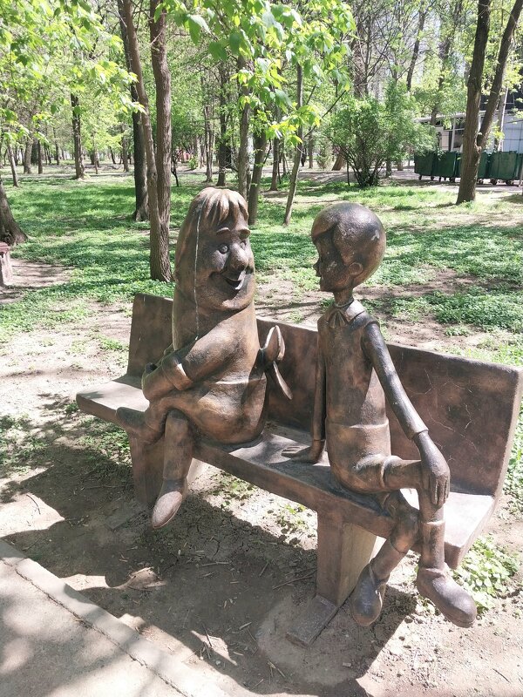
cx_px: 262
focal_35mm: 26
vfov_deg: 67.3
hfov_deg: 53.1
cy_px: 348
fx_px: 524
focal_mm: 4
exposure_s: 1/111
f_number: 1.8
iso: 20
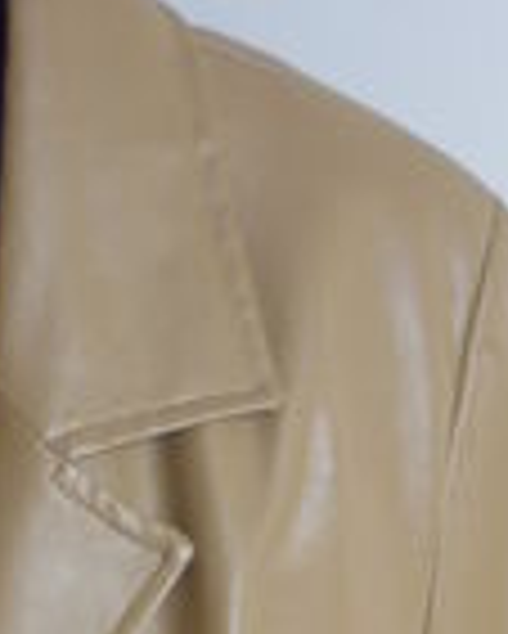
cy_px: 1129
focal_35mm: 137
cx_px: 18
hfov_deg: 11.2
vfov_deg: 12.8
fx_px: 2572
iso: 100
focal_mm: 5.5
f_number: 2.8
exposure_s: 1/50
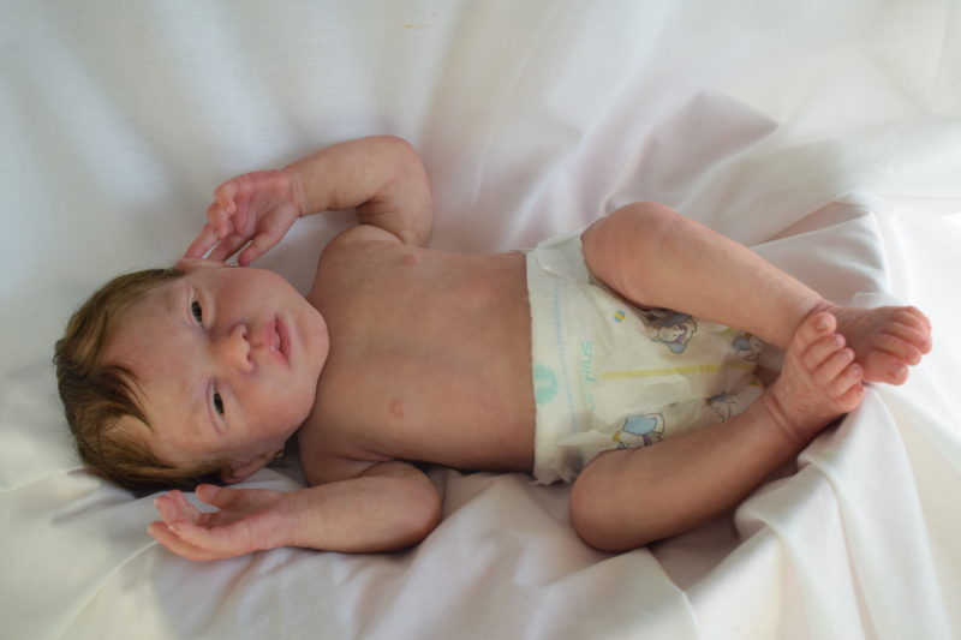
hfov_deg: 38.9
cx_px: 480
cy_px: 320
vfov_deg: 26.5
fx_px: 1361
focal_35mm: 51
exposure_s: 1/40
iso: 100
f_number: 5.6
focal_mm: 34
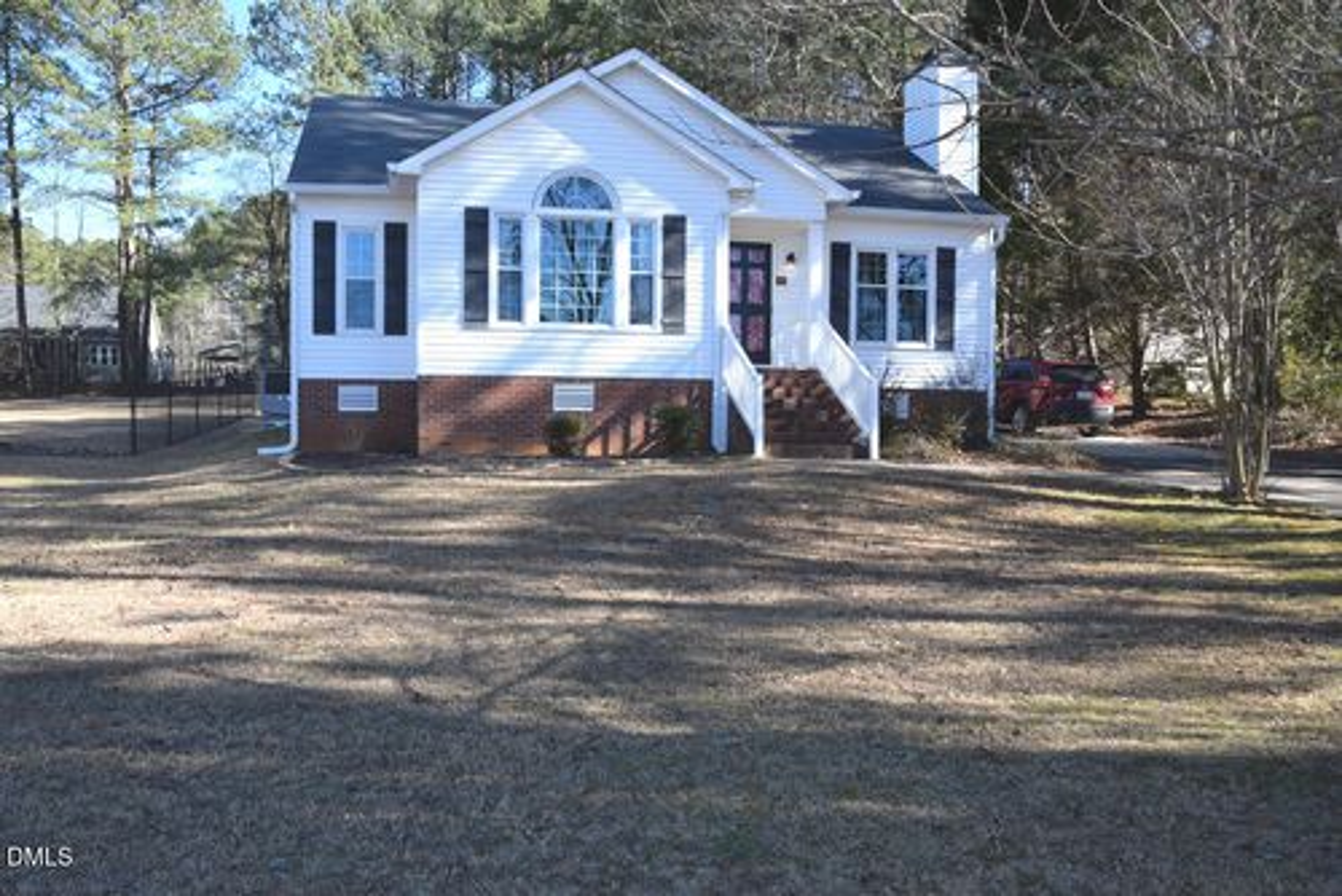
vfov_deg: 43.7
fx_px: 1119
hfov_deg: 61.9
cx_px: 671
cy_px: 448
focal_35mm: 30
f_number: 8
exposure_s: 1/250
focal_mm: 20
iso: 400
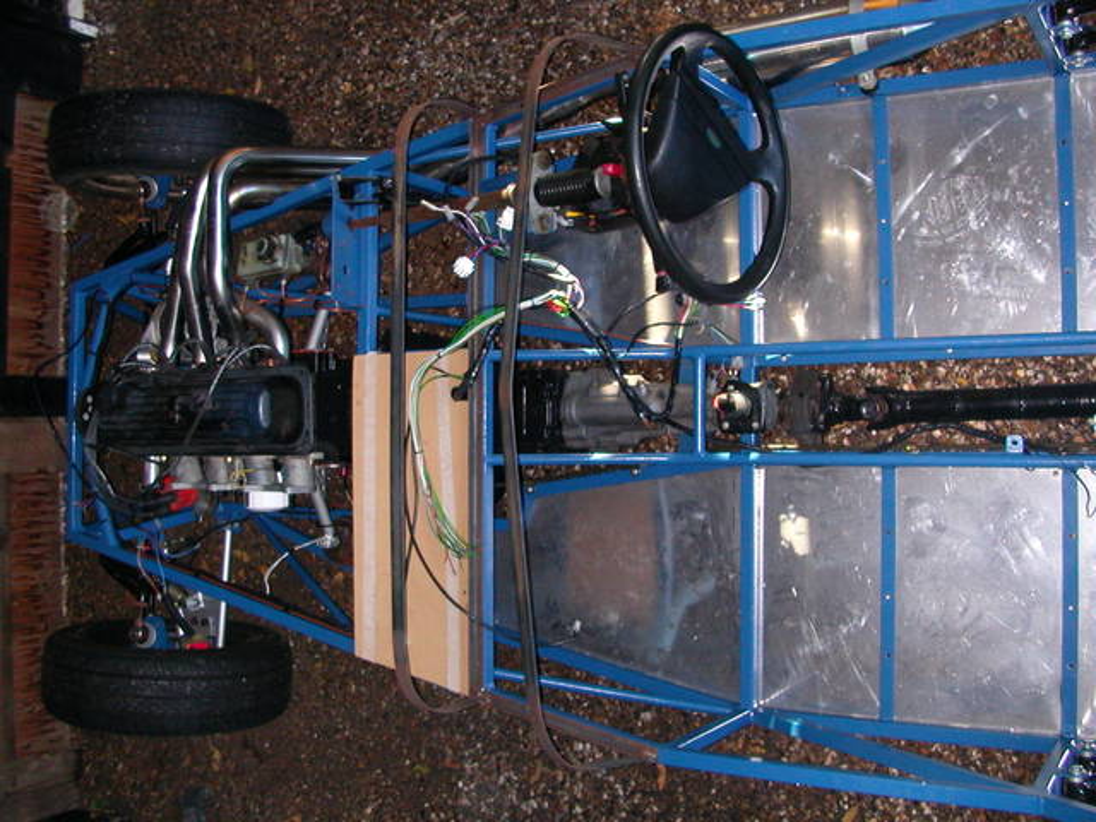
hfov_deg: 50.1
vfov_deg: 38.7
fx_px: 1171
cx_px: 548
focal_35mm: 37
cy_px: 411
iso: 200
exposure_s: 1/59.9
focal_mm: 5.6
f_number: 2.7
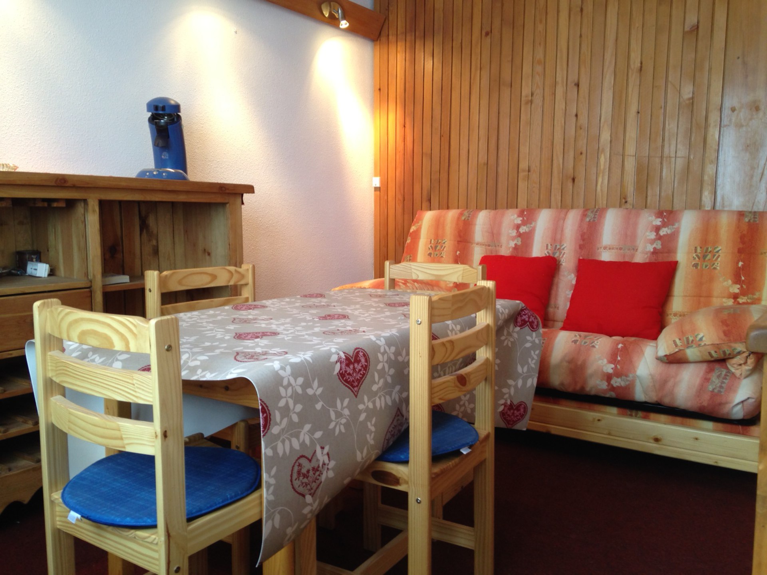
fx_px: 731
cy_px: 288
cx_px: 384
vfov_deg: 42.9
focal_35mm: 33
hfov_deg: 55.4
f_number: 2.4
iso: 80
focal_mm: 4.12
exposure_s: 1/20
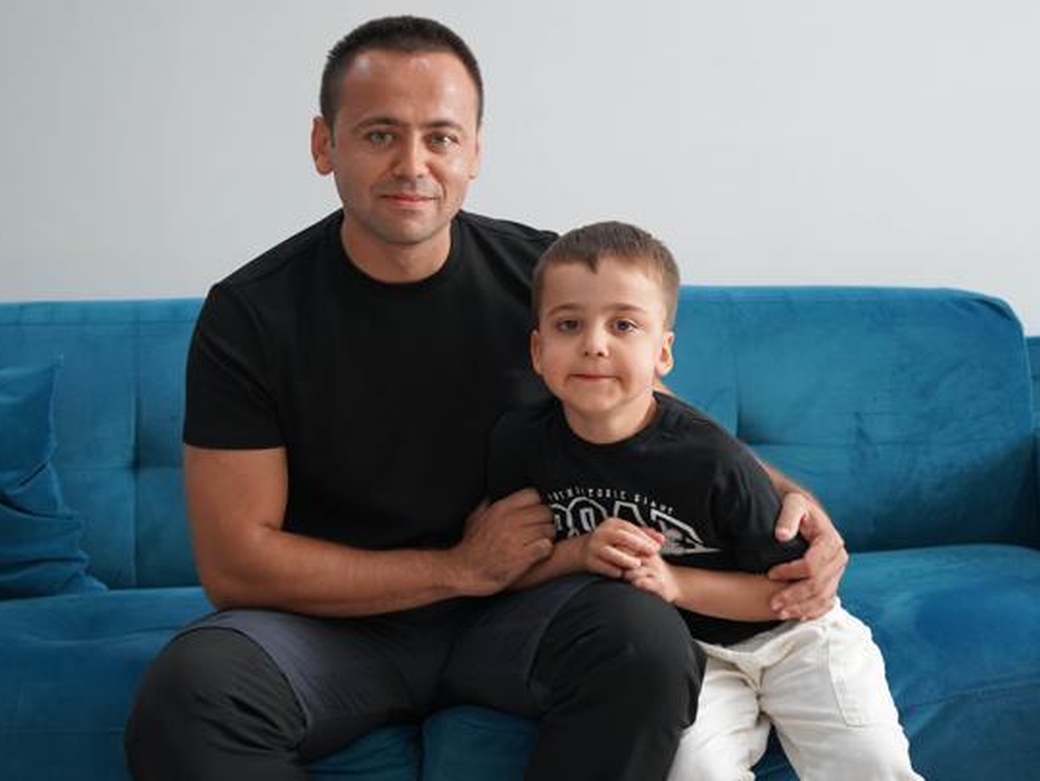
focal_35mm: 48
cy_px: 391
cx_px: 469
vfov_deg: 30.3
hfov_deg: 39.6
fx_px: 1443
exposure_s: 1/160
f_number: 4.5
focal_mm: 44
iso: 3200
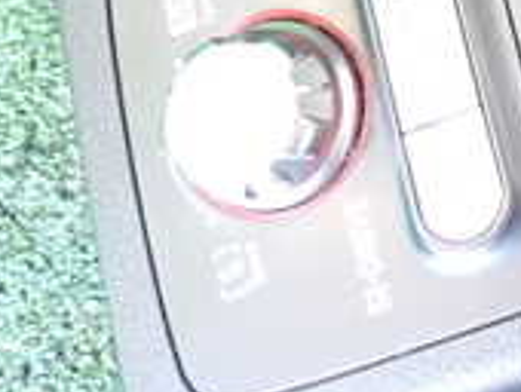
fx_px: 1326
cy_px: -184
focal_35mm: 88
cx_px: 870
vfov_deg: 15.6
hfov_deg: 18.5
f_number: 2
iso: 500
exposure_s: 1/30
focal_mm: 4.5
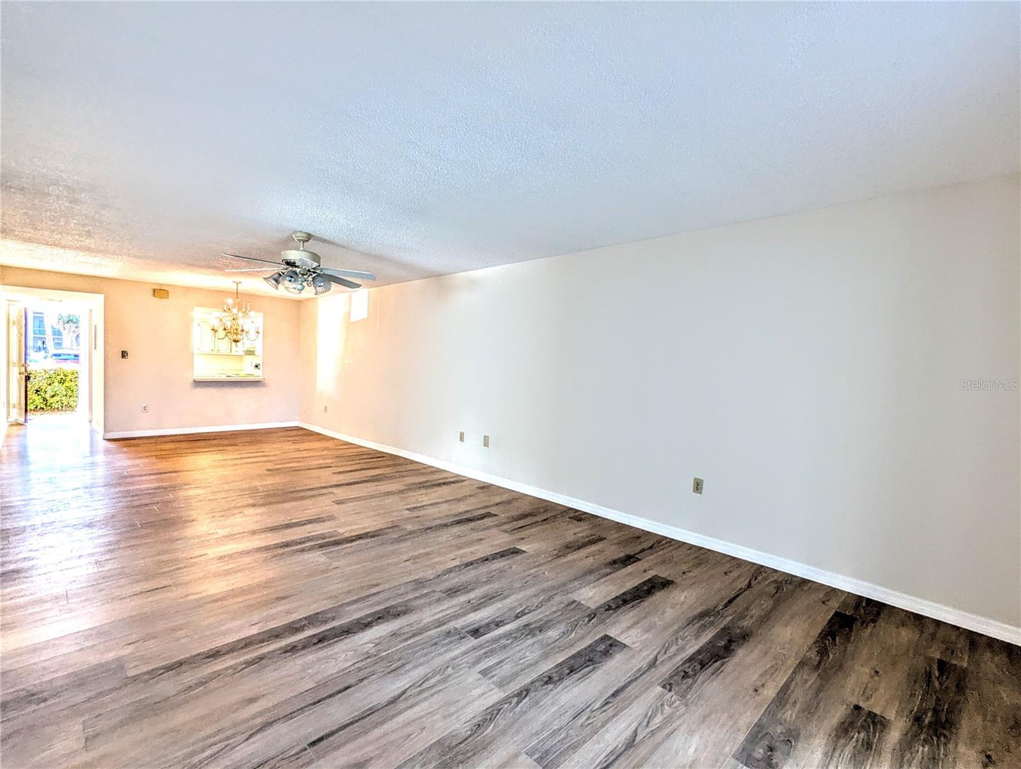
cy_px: 384
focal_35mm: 16
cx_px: 510
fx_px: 473
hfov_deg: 94.4
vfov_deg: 78.2
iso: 34
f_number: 2.2
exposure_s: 1/40
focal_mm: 2.35
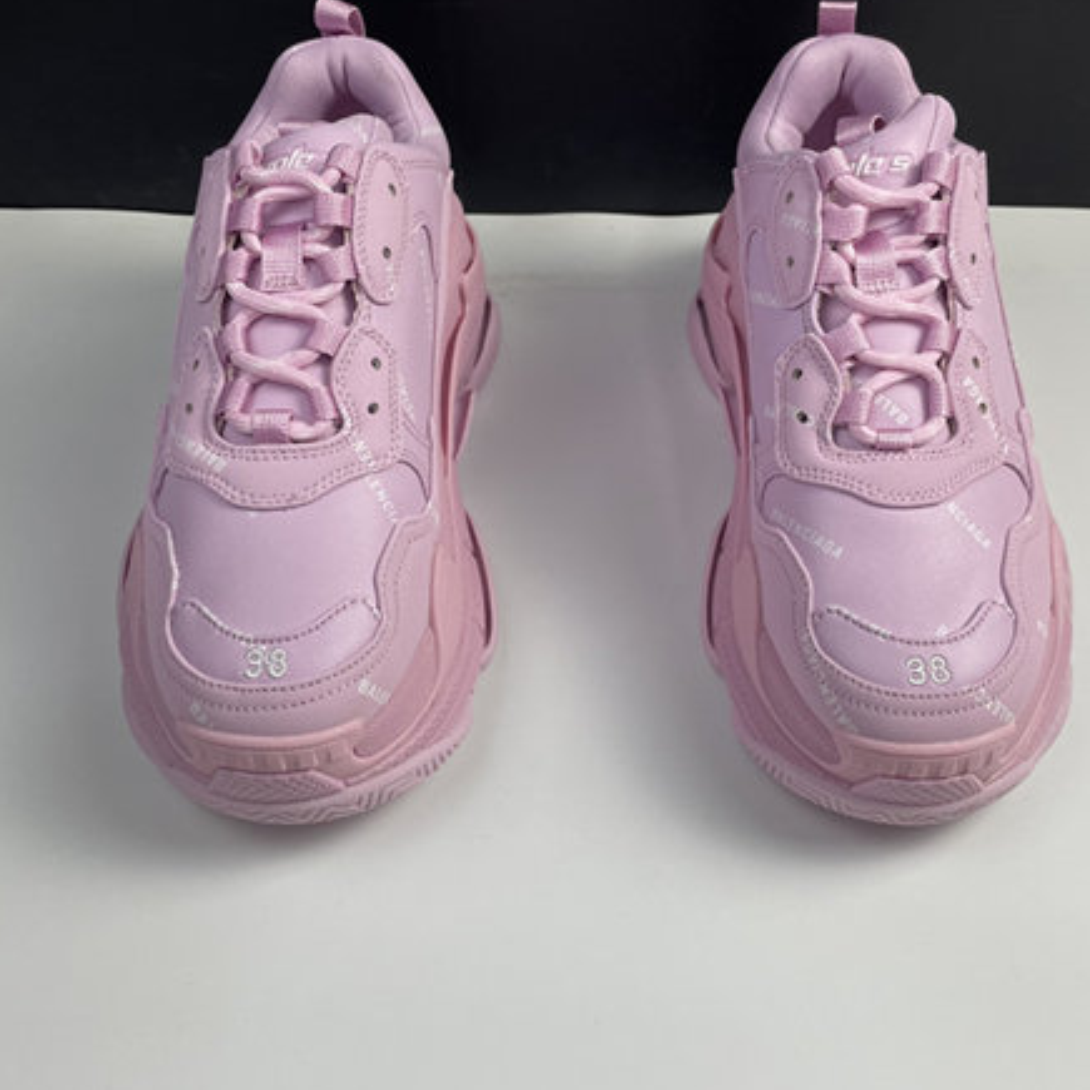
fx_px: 1318
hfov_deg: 44.9
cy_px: 520
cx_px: 589
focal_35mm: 37
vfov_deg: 44.9
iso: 32
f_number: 1.6
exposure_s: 1/119
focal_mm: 4.2
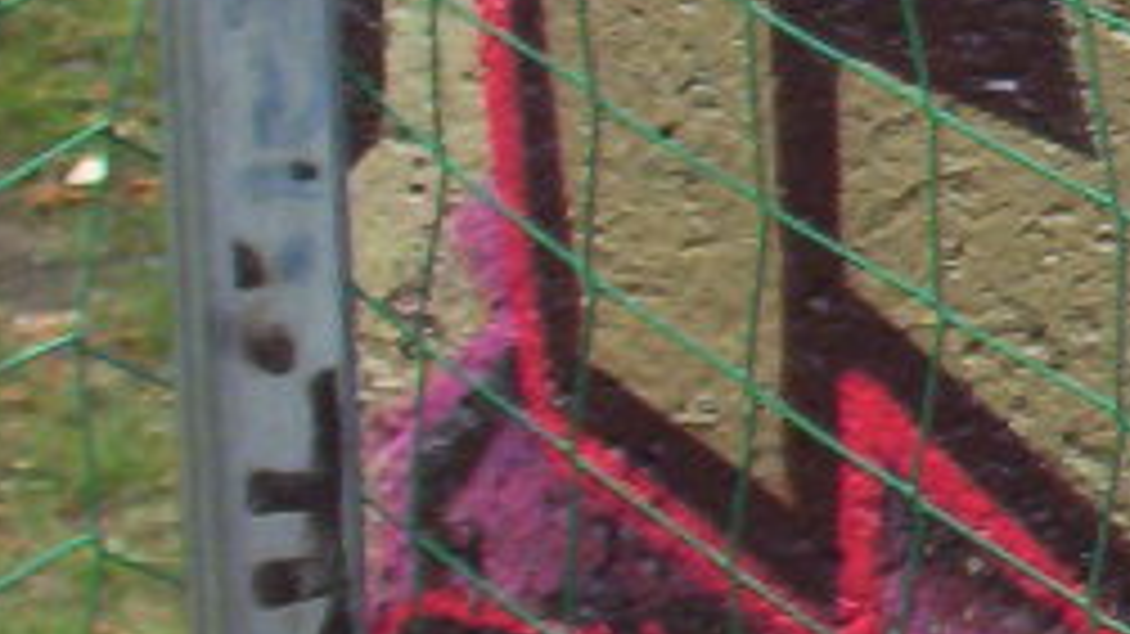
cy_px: -54
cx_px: 1801
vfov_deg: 5.3
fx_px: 6799
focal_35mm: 227
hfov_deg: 9.2
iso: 100
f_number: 3.54
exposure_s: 1/184
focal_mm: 9.98
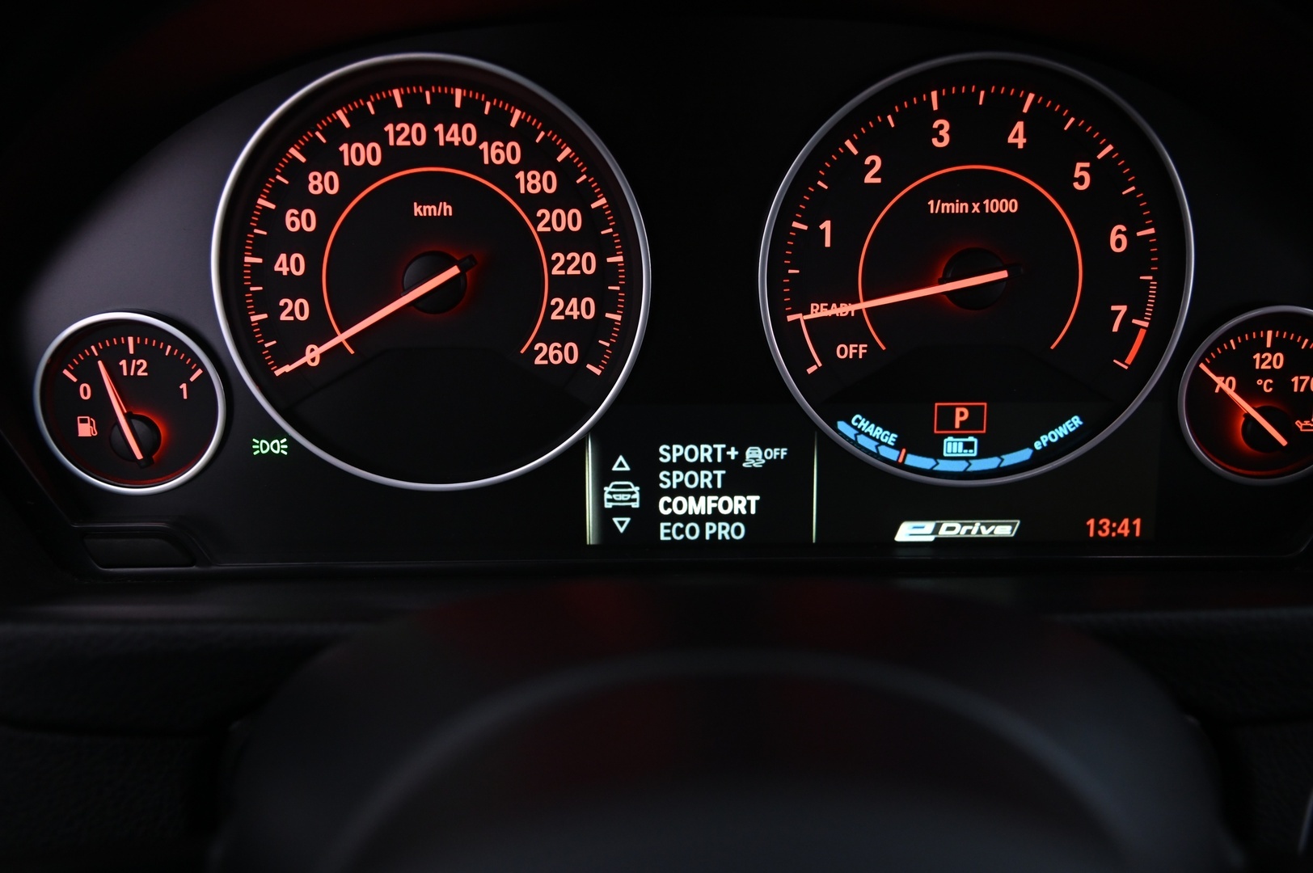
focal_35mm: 38
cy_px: 436
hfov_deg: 50.7
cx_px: 656
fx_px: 1385
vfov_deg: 35.0
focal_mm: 38
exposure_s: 1/30
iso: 2000
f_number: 4
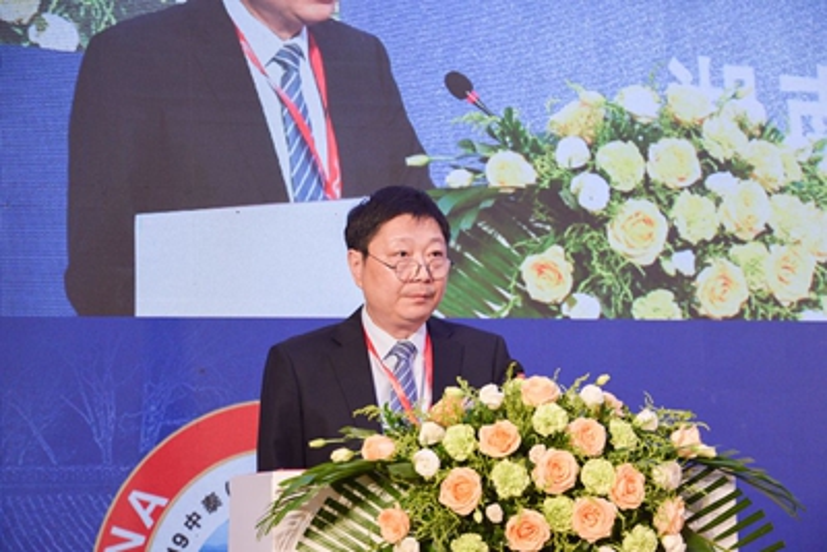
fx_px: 2758
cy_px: 276
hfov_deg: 17.1
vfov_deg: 11.4
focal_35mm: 120
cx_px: 414
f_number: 5.6
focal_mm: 80
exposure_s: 1/125
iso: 1000
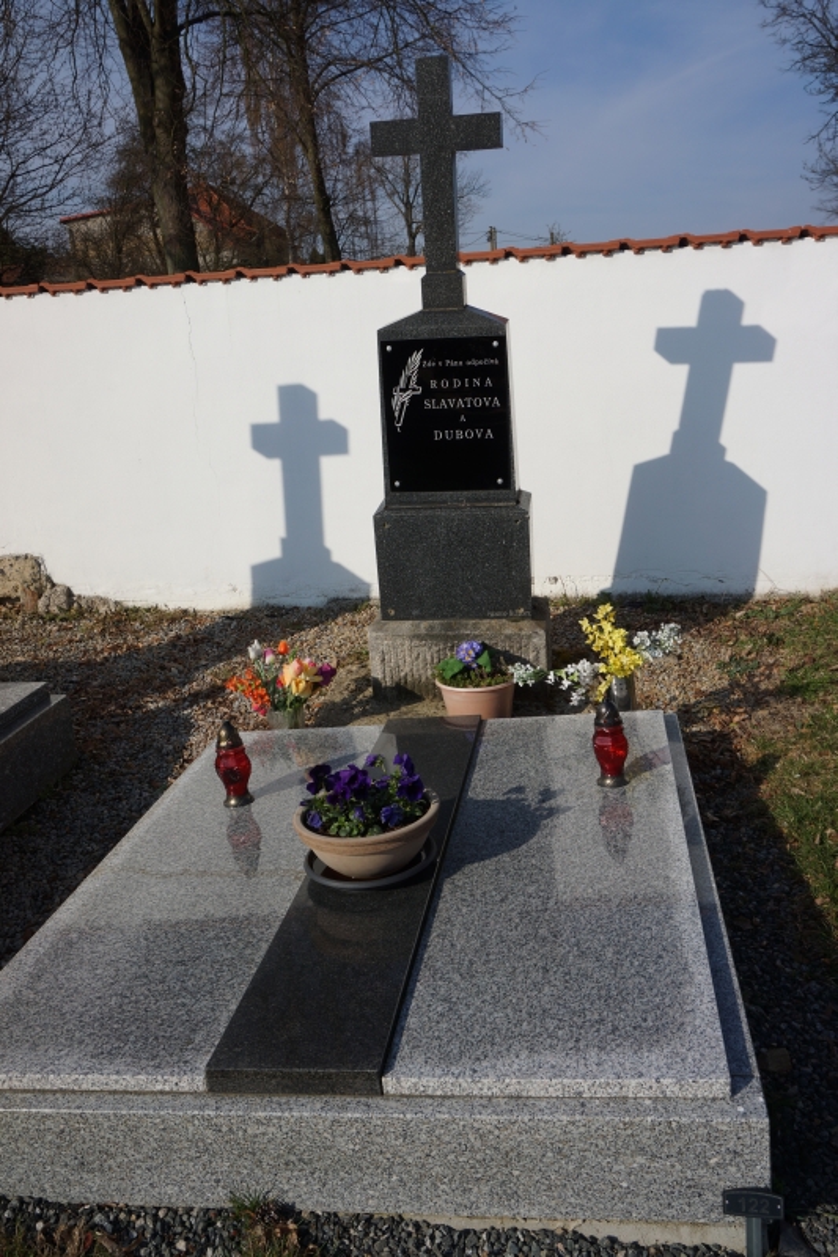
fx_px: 1083
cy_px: 628
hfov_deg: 42.3
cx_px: 419
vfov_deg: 60.3
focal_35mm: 31
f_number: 8
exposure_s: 1/400
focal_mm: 21
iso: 100
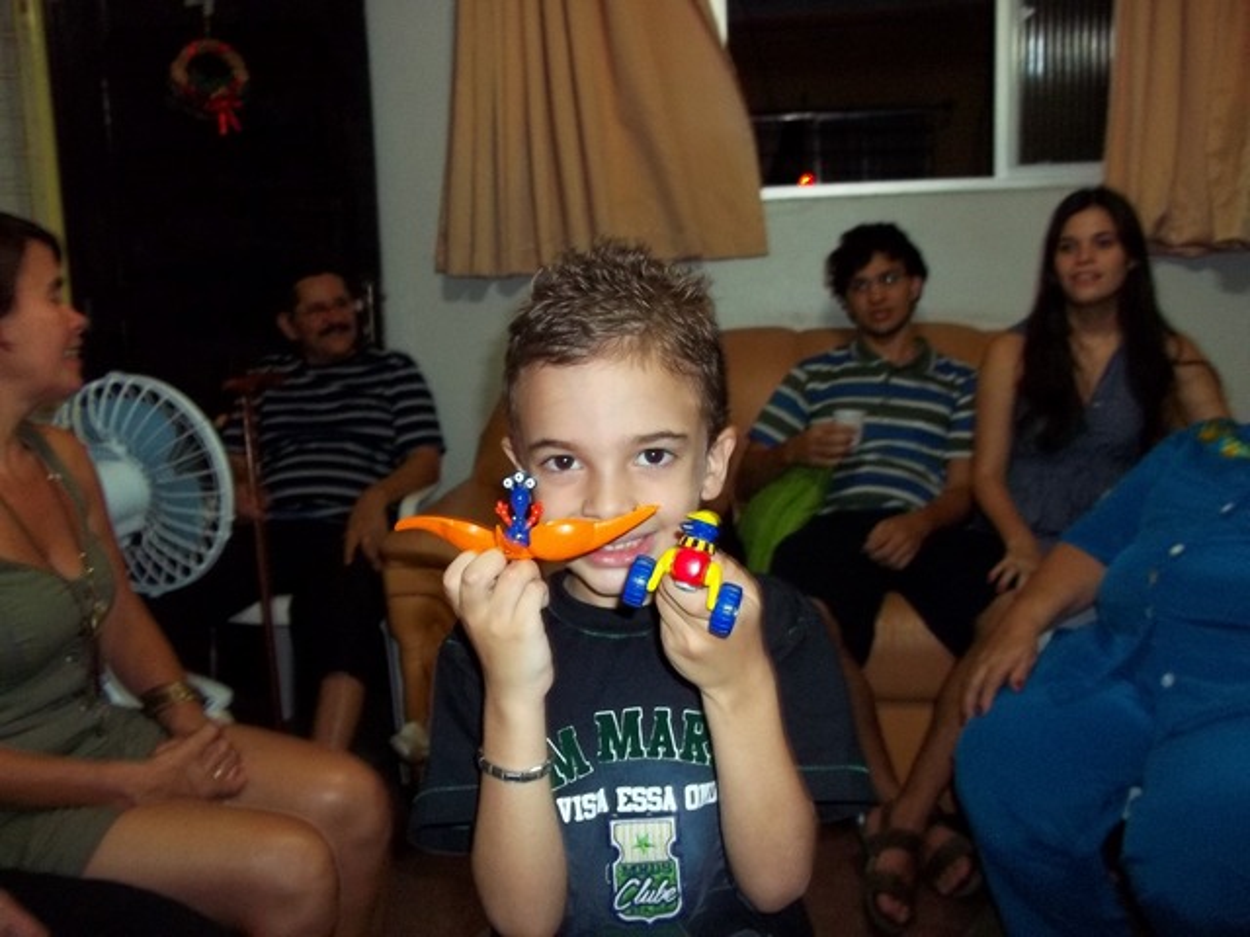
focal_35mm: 32
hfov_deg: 56.8
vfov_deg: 44.2
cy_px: 468
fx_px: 1156
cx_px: 625
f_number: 2.9
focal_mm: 5.7
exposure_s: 1/25
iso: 200
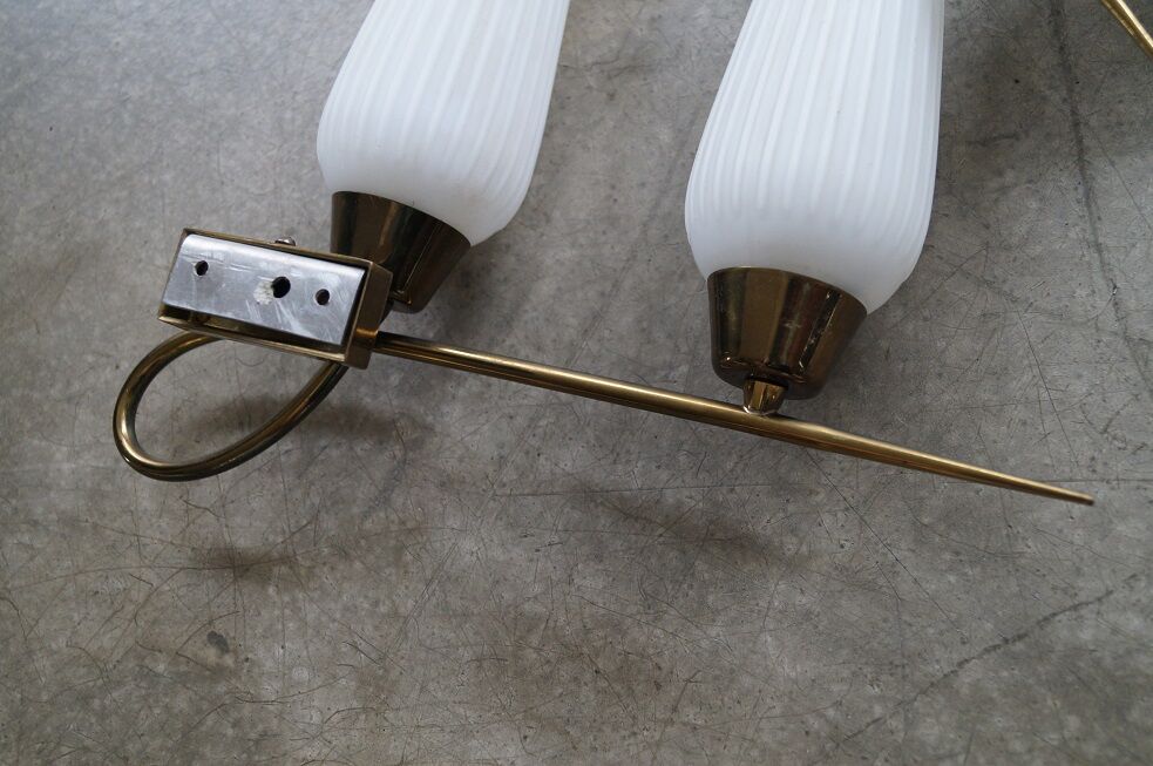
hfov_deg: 46.4
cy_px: 383
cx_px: 576
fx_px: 1344
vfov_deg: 31.8
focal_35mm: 42
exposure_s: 1/60
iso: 640
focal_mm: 28
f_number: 4.5
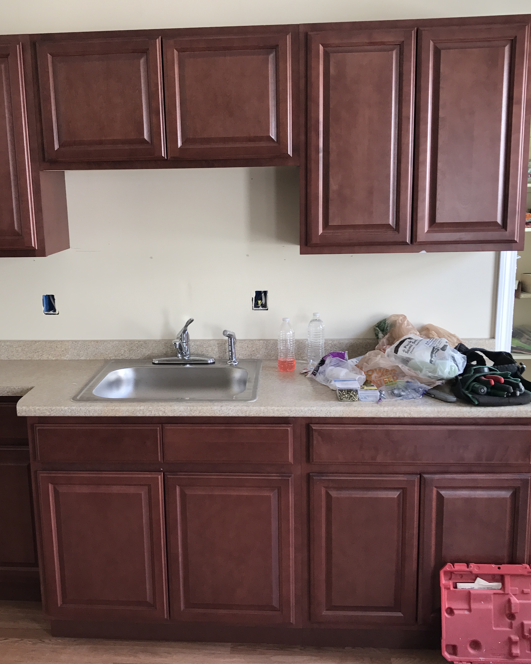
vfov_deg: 49.1
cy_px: 331
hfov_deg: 40.1
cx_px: 234
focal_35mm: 37
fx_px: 727
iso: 25
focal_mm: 3.99
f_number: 1.8
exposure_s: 1/60
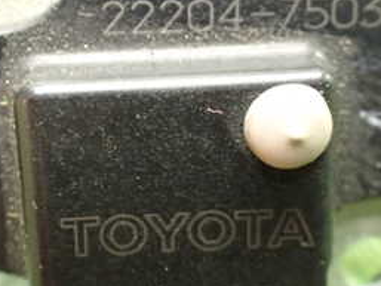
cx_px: 162
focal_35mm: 70
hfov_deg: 27.7
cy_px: 116
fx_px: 771
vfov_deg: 21.0
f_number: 2.3
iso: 1250
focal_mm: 5.4
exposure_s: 1/30
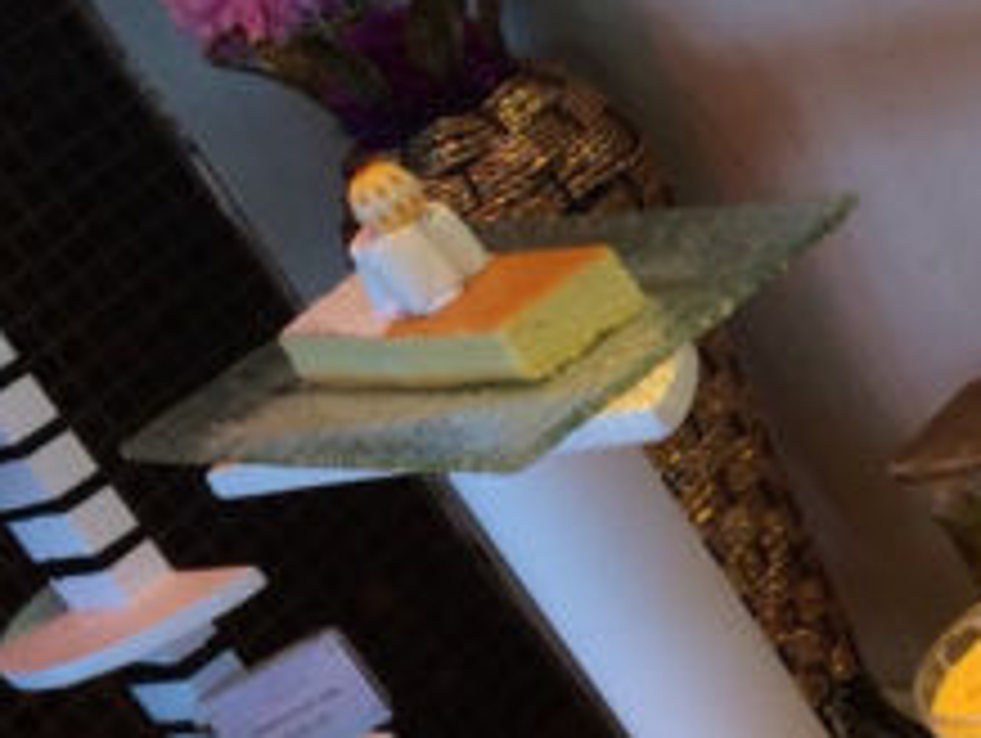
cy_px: 664
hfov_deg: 18.7
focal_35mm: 93
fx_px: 2638
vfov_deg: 15.7
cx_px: 1462
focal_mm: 4.15
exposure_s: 1/33
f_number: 2.2
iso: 40
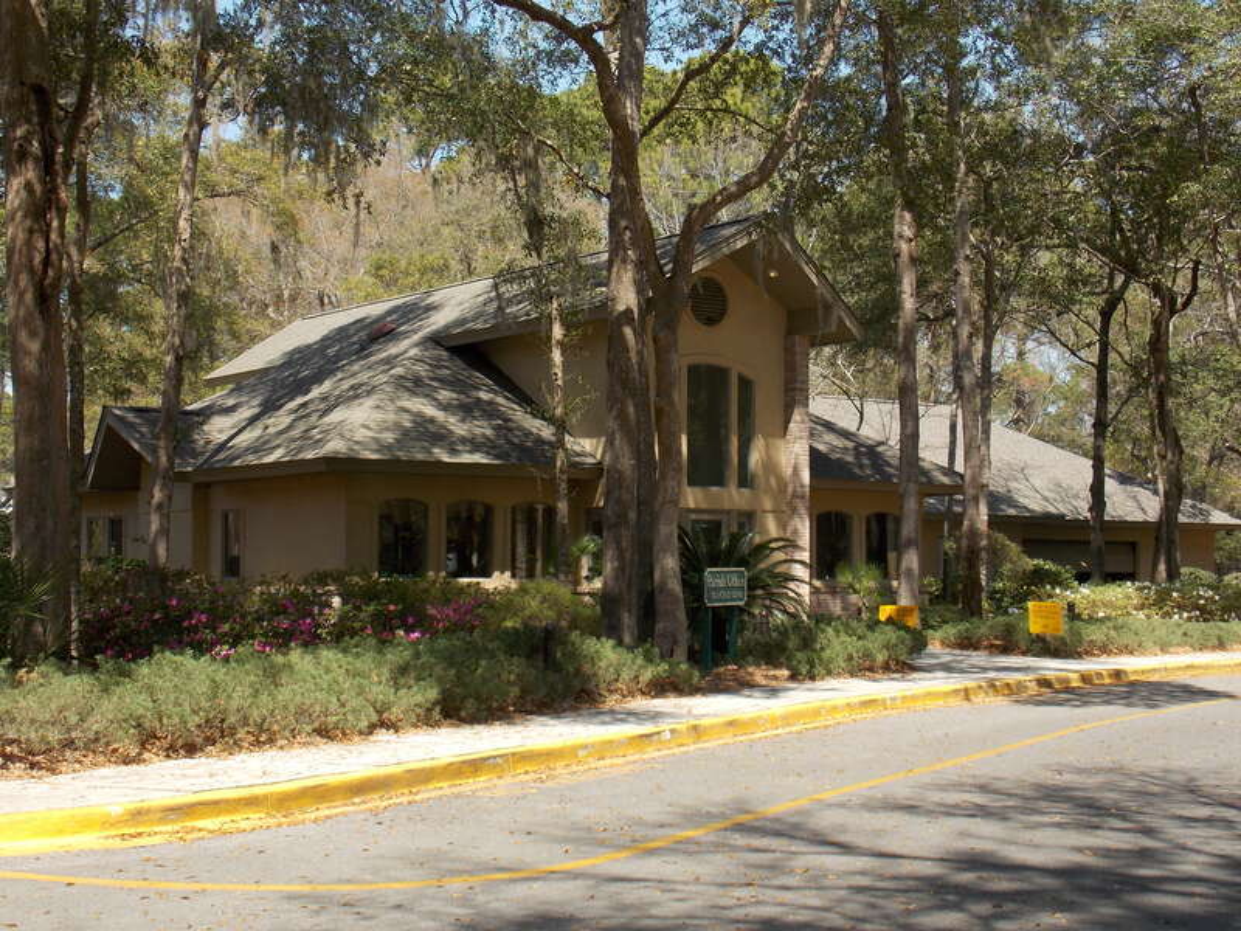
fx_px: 1864
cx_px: 620
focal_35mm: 52
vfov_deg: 28.0
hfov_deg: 36.8
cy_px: 466
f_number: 3.9
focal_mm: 9.3
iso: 80
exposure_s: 1/320
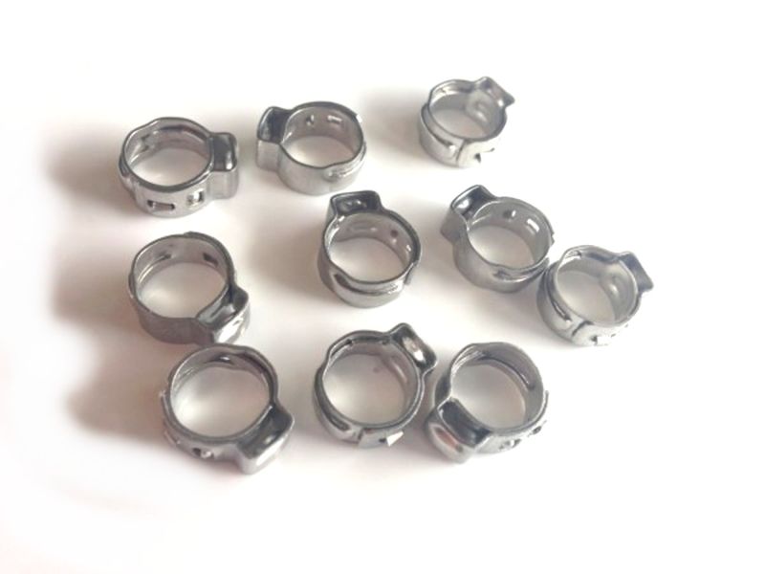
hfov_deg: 55.4
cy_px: 287
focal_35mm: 33
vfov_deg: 42.9
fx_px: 729
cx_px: 382
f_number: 2.4
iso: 50
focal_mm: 4.13
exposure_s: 1/174
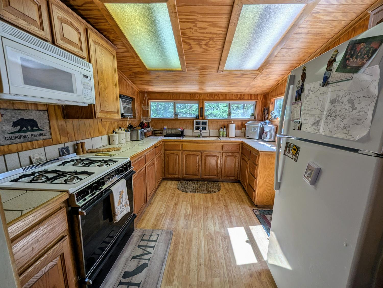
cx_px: 192
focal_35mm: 13
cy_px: 144
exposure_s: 1/202
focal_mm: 1.95
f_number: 2.2
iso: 40
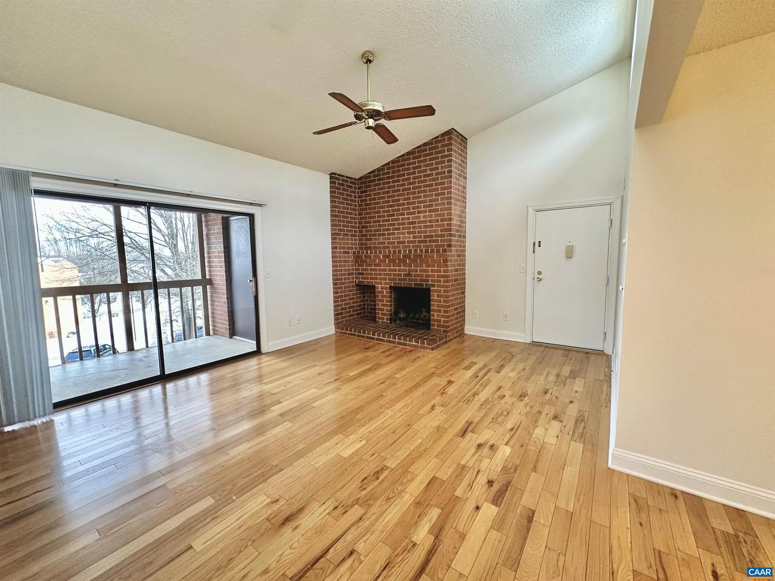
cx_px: 388
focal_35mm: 14
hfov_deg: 102.1
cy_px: 290
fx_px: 313
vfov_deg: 85.7
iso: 250
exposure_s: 1/120
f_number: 2.2
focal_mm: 2.22
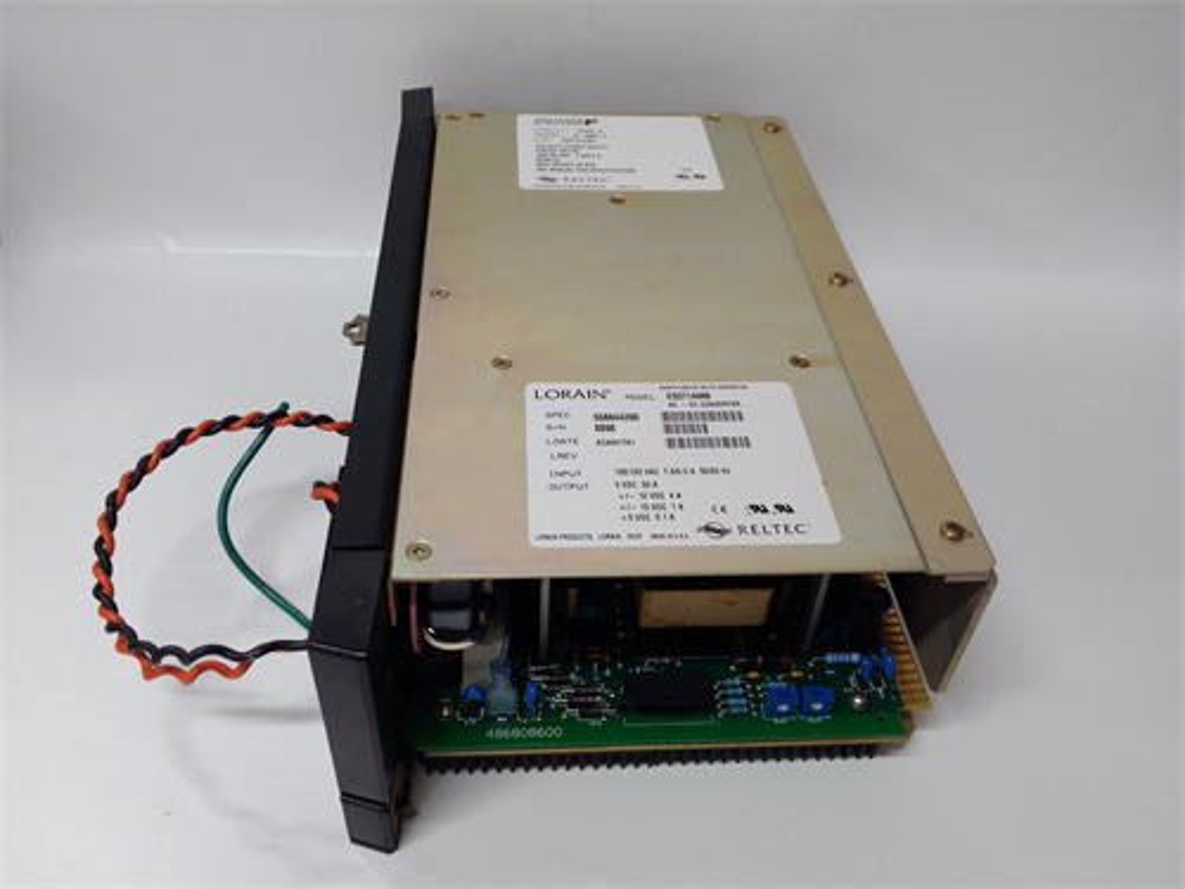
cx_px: 592
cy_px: 444
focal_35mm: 27
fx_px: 924
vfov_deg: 51.4
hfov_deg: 65.3
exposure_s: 1/33
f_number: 2
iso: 167
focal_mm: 3.79
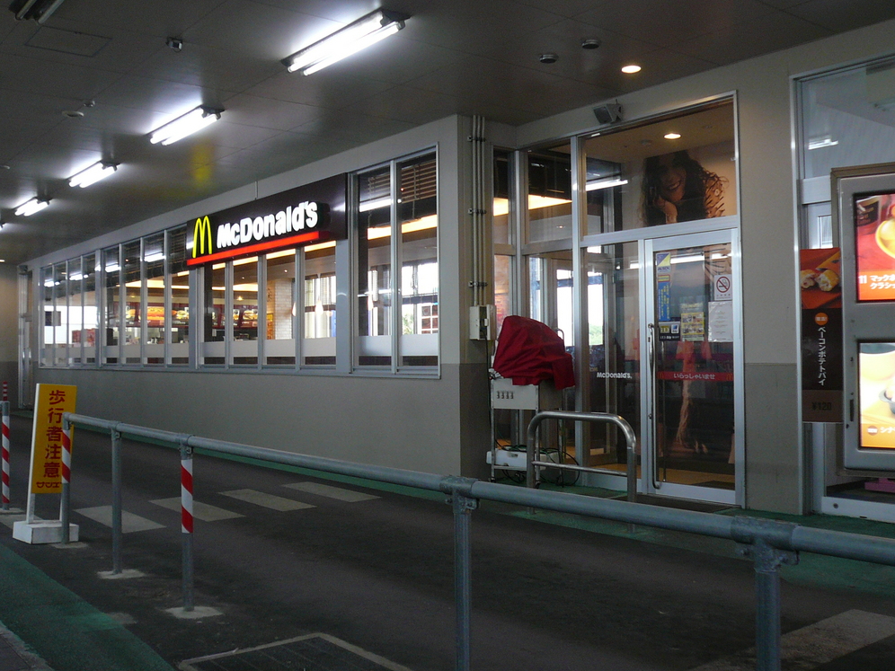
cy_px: 340
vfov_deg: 39.7
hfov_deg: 51.4
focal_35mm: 36
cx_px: 442
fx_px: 931
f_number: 2.8
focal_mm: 4.7
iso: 100
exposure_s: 1/30
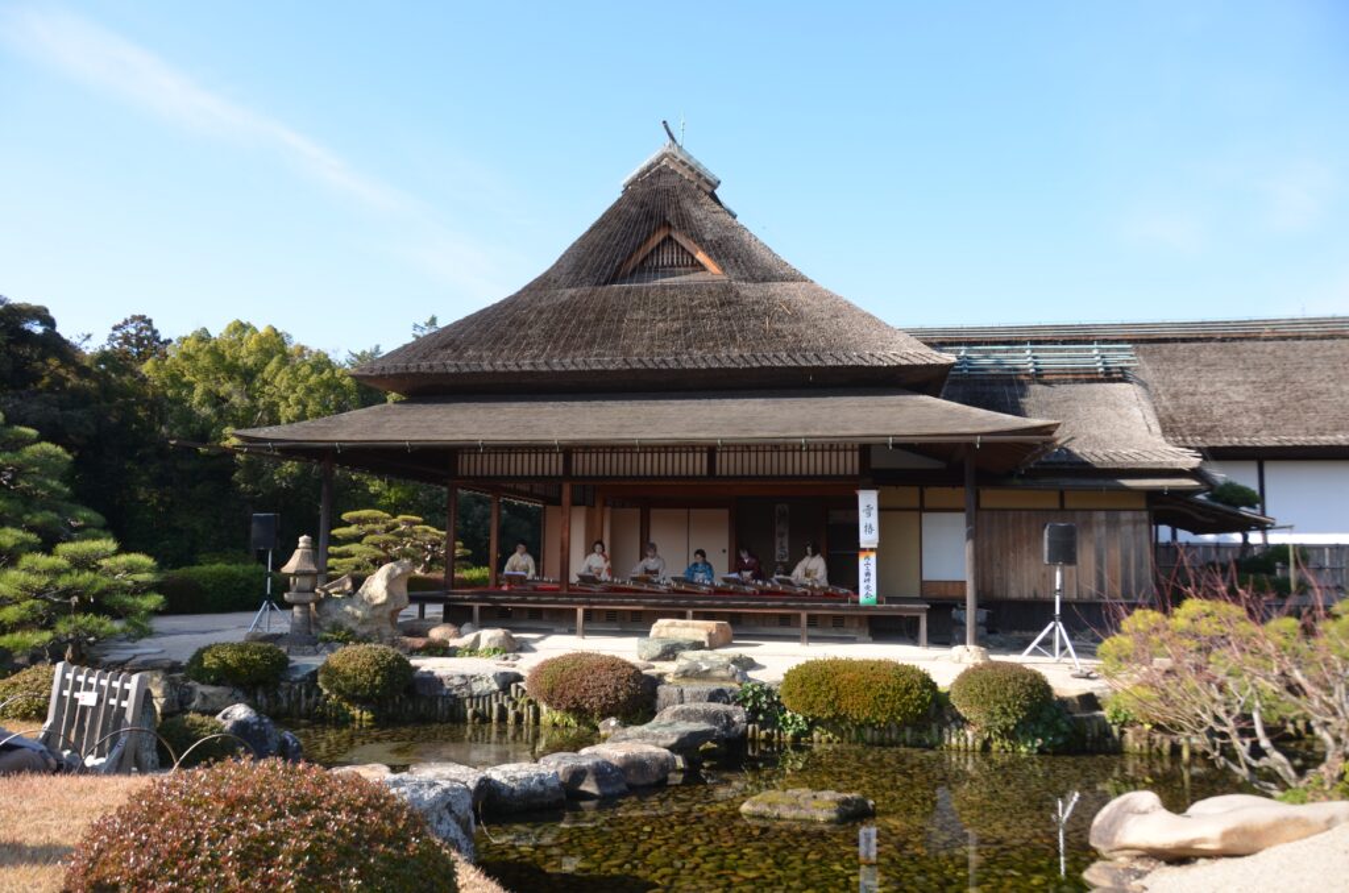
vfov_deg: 47.7
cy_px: 446
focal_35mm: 27
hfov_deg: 67.5
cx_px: 674
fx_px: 1010
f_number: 5
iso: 100
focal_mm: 18
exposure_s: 1/250
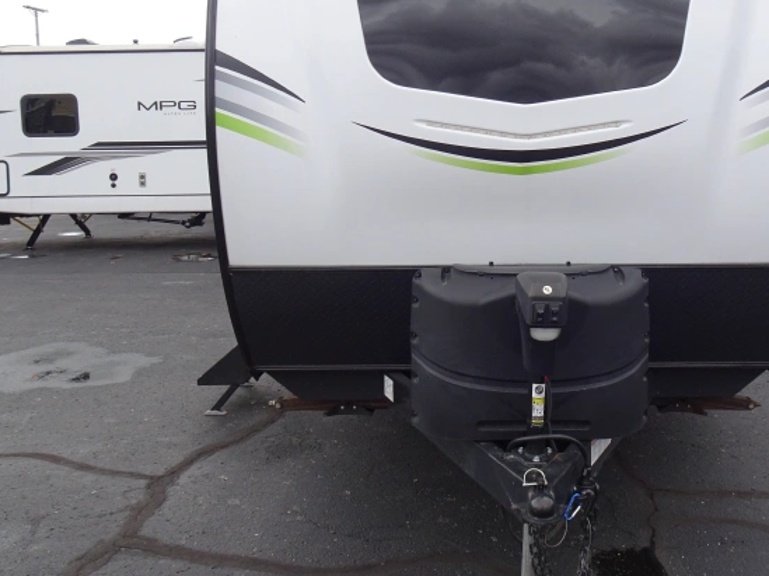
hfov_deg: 51.8
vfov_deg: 40.3
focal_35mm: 35
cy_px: 202
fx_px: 777
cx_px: 503
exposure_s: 1/200
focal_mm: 4.1
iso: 80
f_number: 3.5
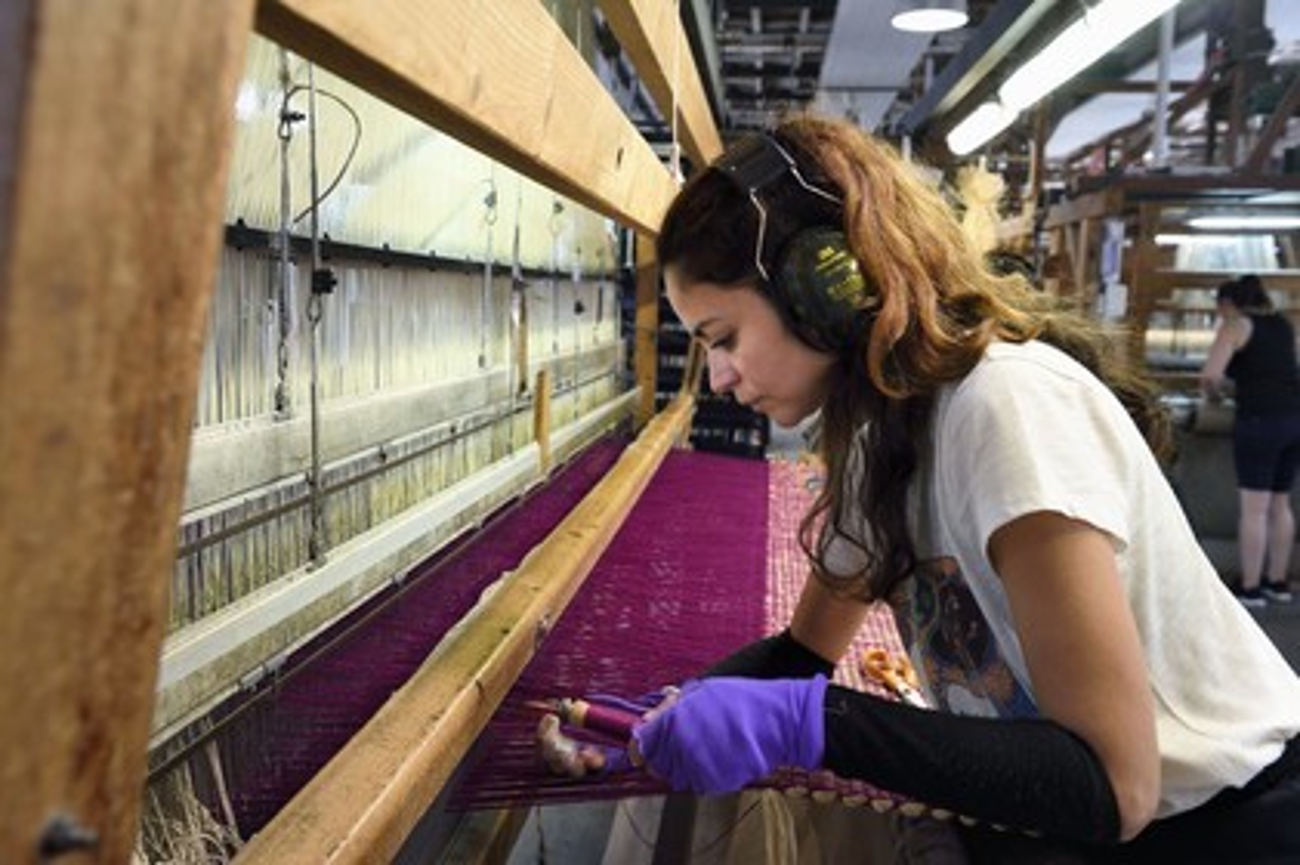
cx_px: 650
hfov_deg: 55.8
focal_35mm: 34
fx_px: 1227
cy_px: 432
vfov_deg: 38.8
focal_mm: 34
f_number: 7.1
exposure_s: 1/20
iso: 800
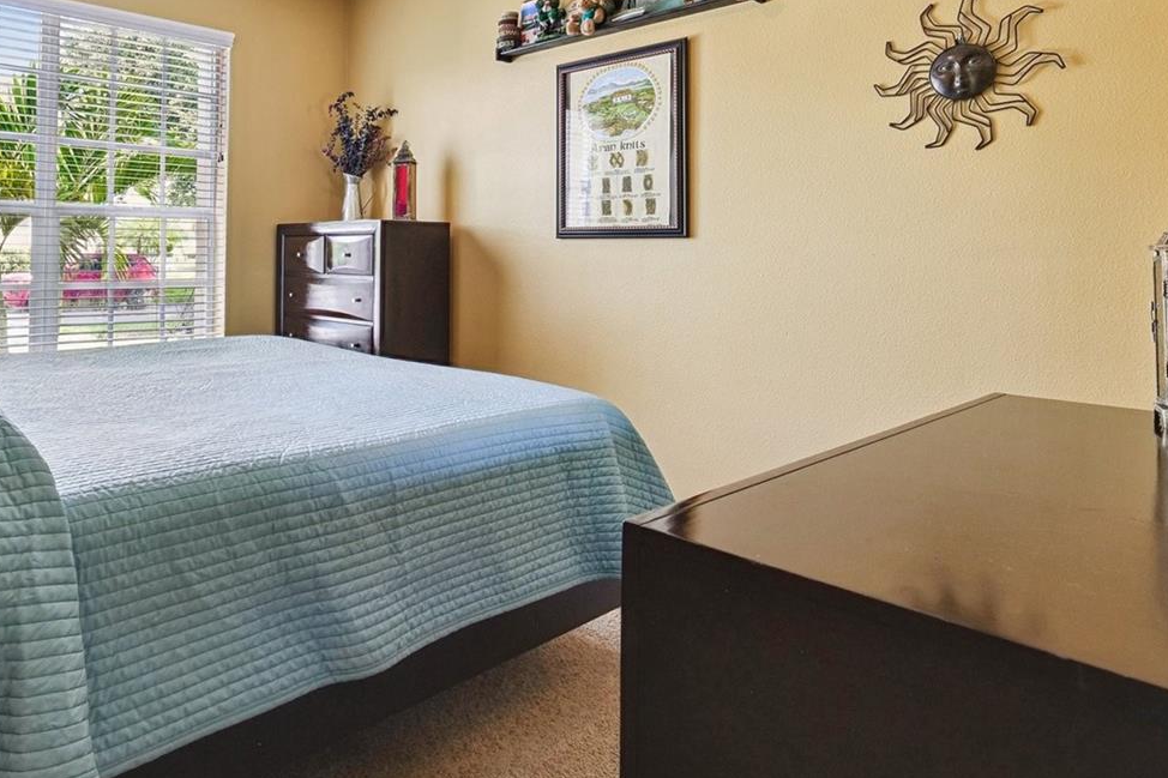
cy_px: 233
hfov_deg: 73.7
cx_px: 386
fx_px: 746
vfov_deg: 53.5
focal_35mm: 23
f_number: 8
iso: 400
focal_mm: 14
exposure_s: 1/15
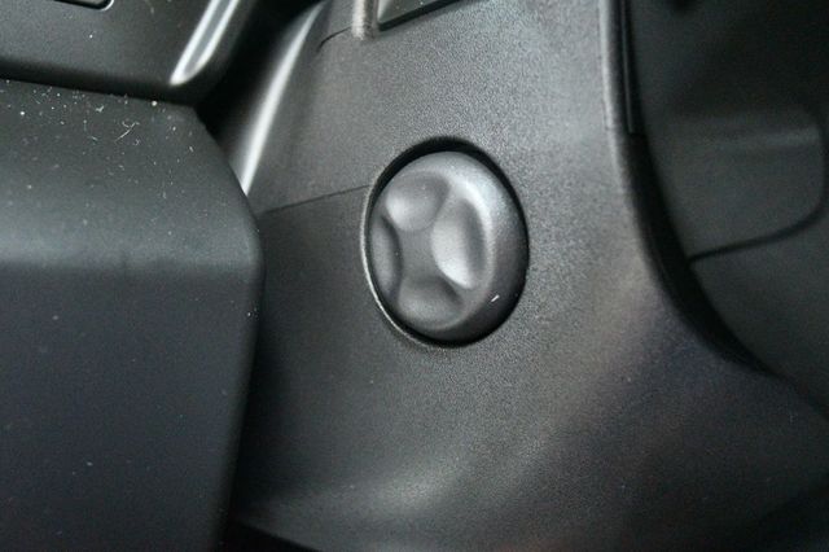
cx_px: 414
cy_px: 276
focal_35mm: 42
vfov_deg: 31.9
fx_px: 967
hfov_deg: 46.4
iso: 12800
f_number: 4.5
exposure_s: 1/25
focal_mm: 28
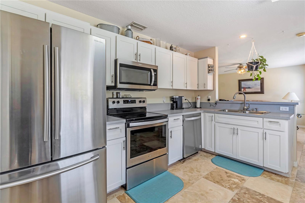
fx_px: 140
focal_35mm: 16
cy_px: 102
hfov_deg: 95.0
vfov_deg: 72.0
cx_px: 152
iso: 250
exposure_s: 1/160
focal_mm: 11
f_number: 9
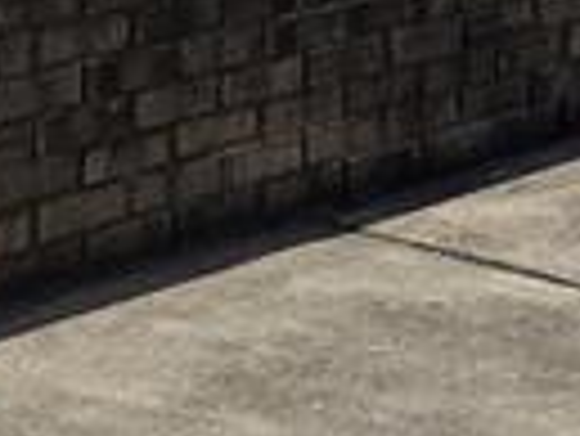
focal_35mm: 182
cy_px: -382
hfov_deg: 10.8
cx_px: 441
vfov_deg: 7.9
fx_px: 3052
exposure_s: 1/7944
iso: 64
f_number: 1.7
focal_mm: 6.3
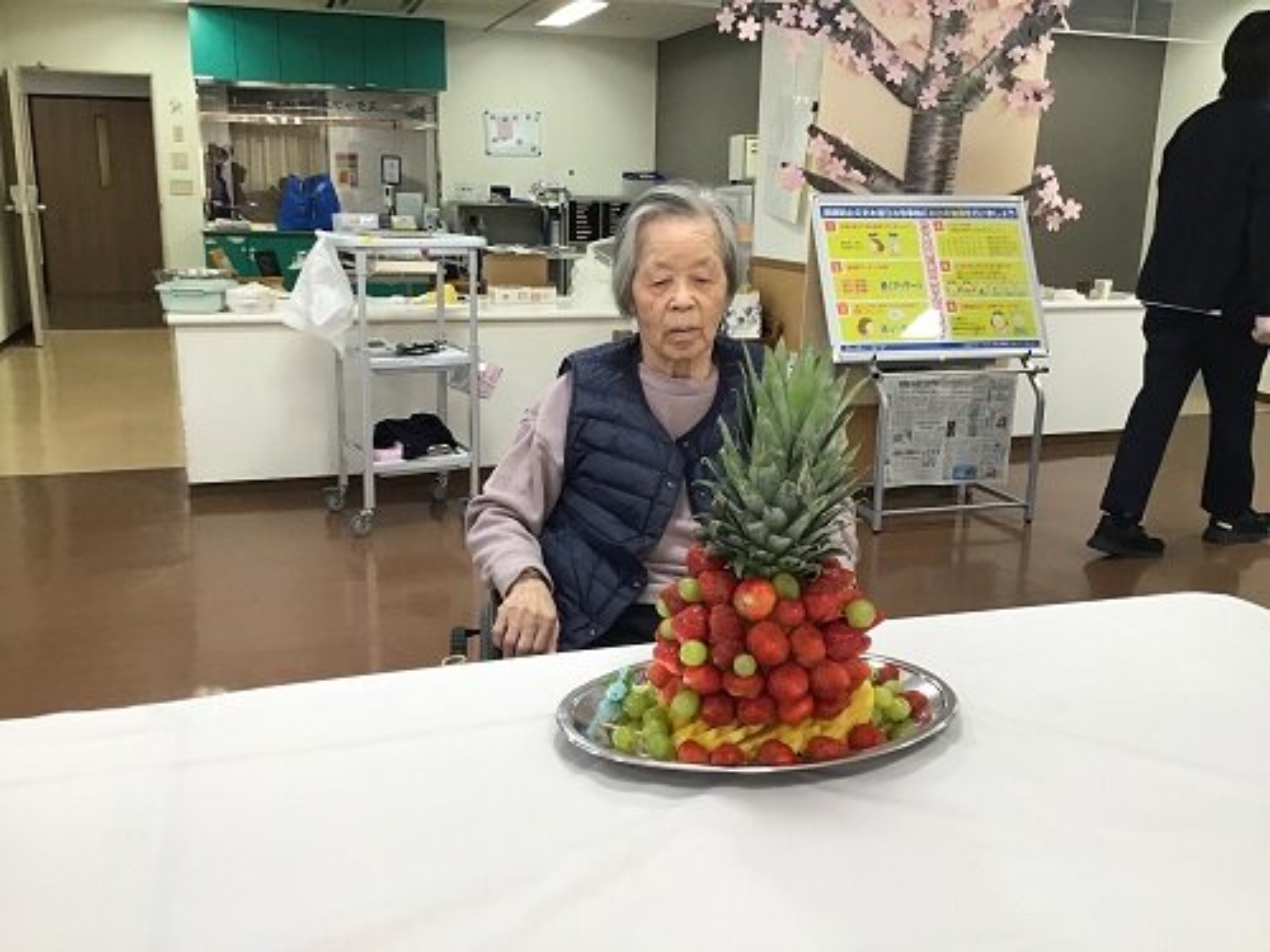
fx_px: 1137
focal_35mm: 31
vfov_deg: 45.4
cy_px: 476
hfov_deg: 58.4
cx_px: 635
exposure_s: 1/30
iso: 32
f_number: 2.4
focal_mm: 3.3
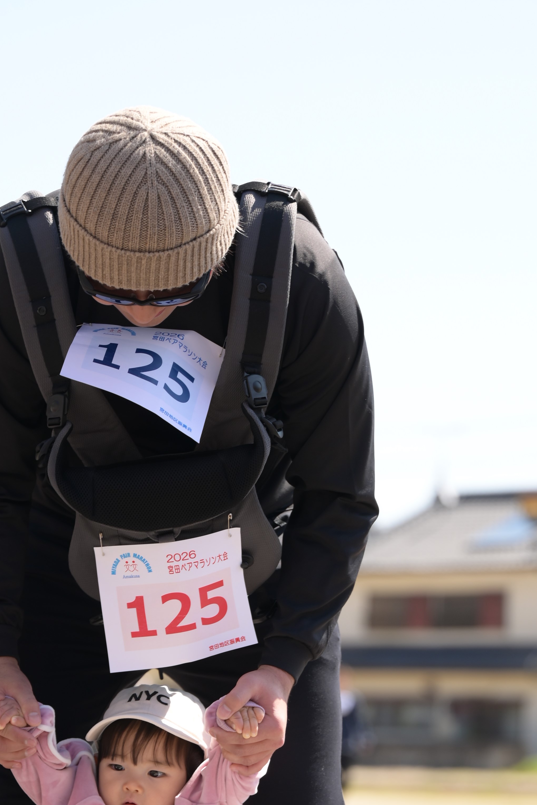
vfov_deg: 17.4
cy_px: 596
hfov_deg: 11.7
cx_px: 122
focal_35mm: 117
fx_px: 2618
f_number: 2.8
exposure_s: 1/500
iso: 64
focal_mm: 70
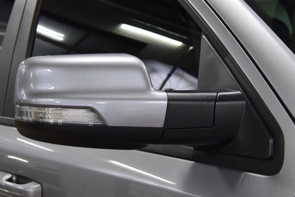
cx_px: 148
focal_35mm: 75
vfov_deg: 18.2
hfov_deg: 27.0
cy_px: 98
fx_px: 615
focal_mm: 50
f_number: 7.1
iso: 1600
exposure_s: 1/60
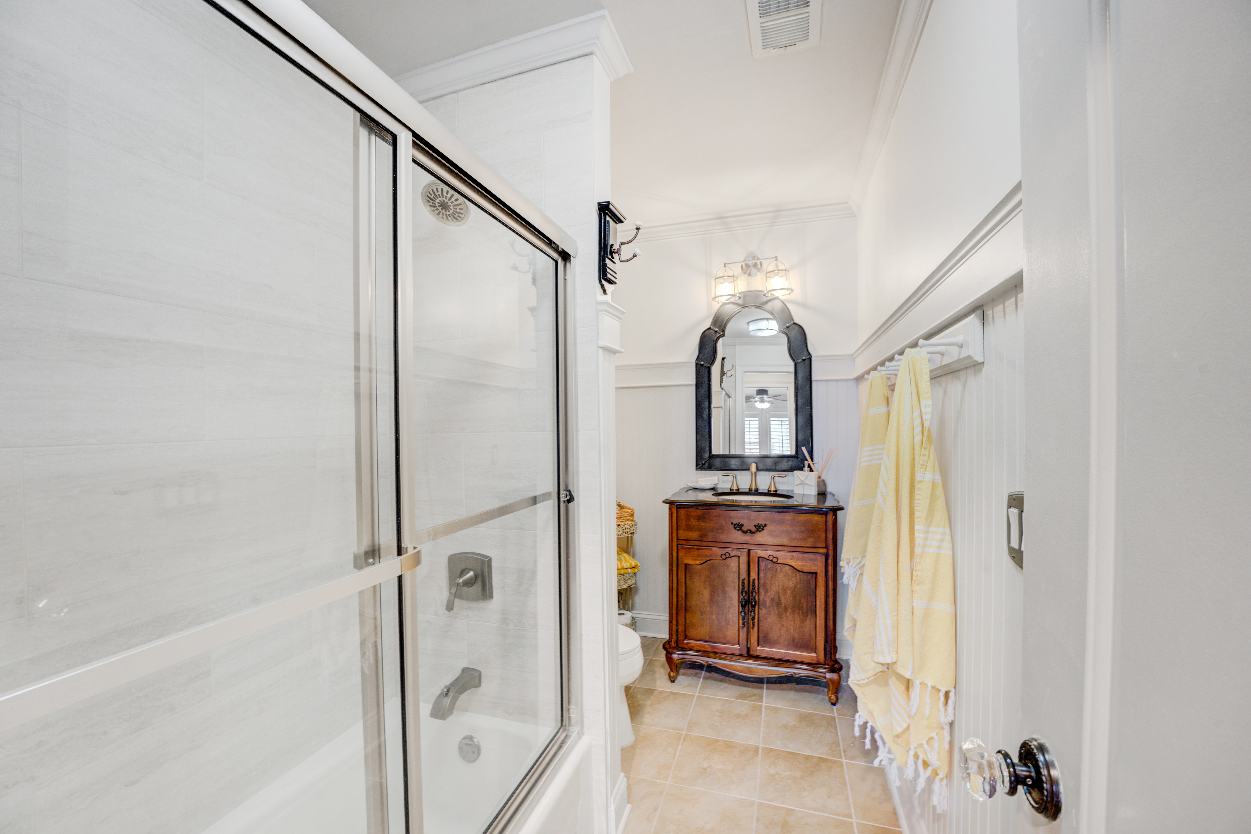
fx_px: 487
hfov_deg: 104.2
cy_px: 417
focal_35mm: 14
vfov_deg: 81.2
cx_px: 626
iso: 400
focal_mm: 14
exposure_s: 1/4
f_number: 9
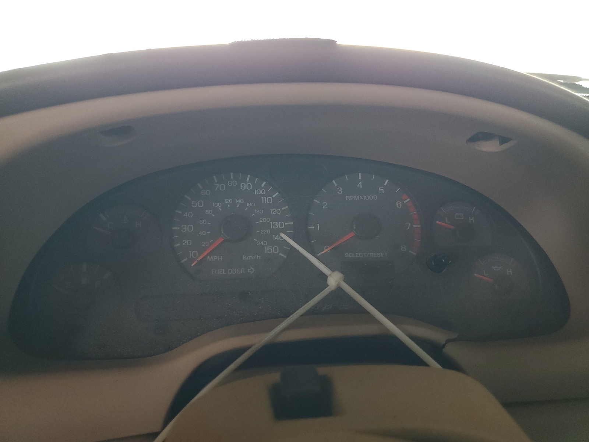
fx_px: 442
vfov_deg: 53.1
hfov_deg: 67.3
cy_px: 221
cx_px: 294
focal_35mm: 26
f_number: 1.5
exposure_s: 1/60.2
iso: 99
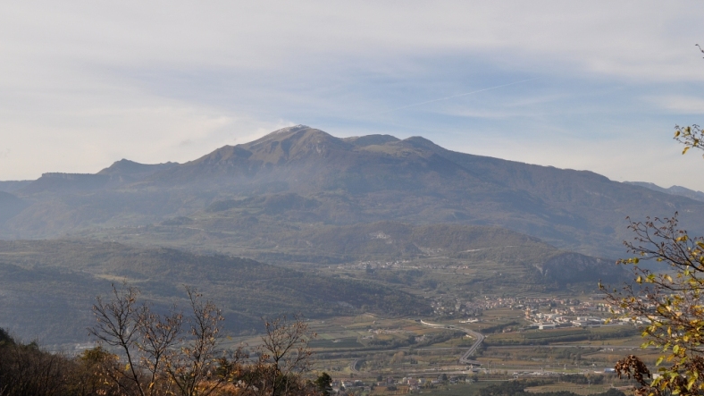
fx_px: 952
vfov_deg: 23.5
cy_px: 232
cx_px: 351
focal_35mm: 51
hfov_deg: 40.6
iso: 200
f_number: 9
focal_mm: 32
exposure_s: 1/320
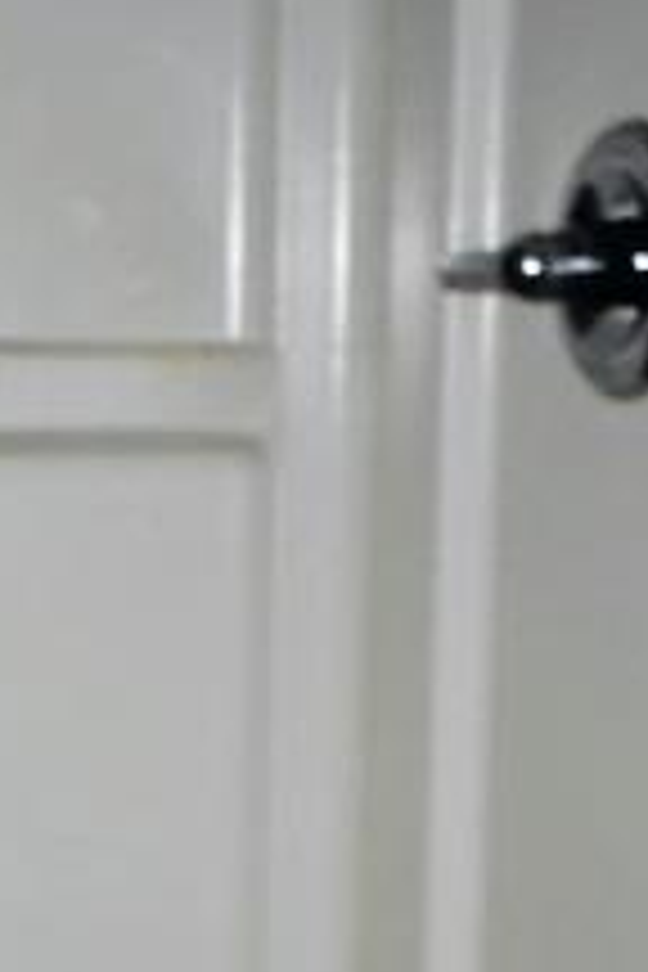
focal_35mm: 100
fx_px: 2700
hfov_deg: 13.7
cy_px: 900
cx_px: 378
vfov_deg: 20.0
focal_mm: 30
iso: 3200
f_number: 4
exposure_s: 1/60
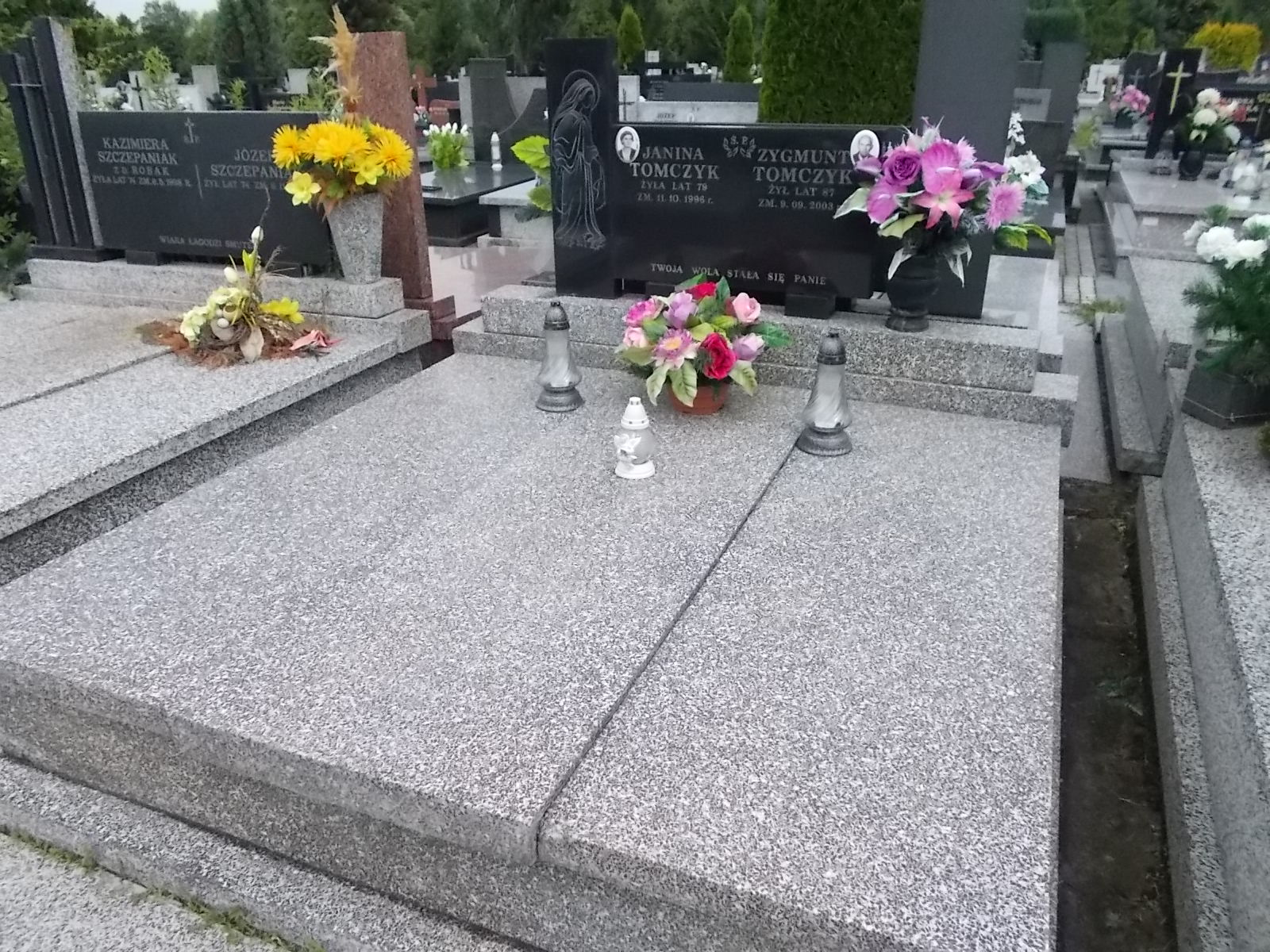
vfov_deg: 53.1
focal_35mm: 26
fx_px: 954
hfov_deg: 67.3
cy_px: 476
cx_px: 635
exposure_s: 1/500
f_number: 8
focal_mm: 4.6
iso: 400
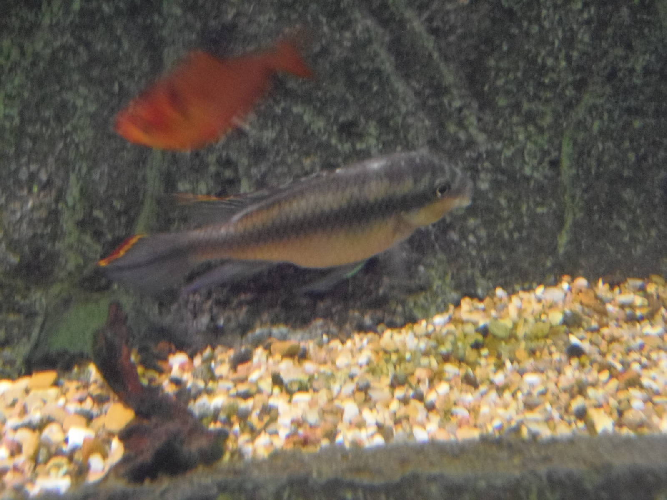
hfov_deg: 30.7
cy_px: 250
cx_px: 334
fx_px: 1214
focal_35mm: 63
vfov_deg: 23.3
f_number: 4
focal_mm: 11.7
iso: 800
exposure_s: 1/3
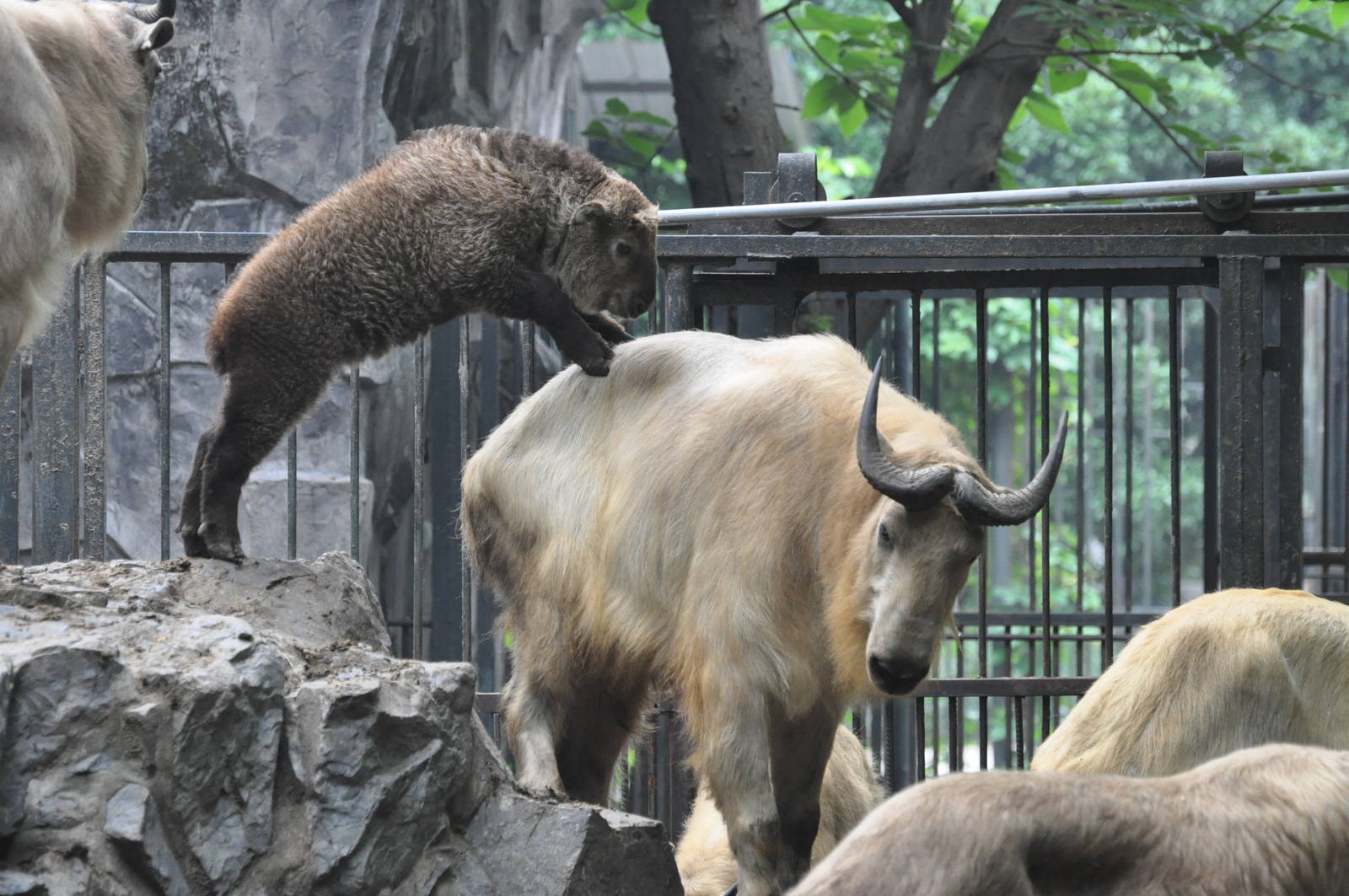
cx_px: 674
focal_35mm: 278
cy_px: 448
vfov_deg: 4.9
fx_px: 10387
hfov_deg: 7.4
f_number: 5
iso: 1600
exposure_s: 1/400
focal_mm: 185
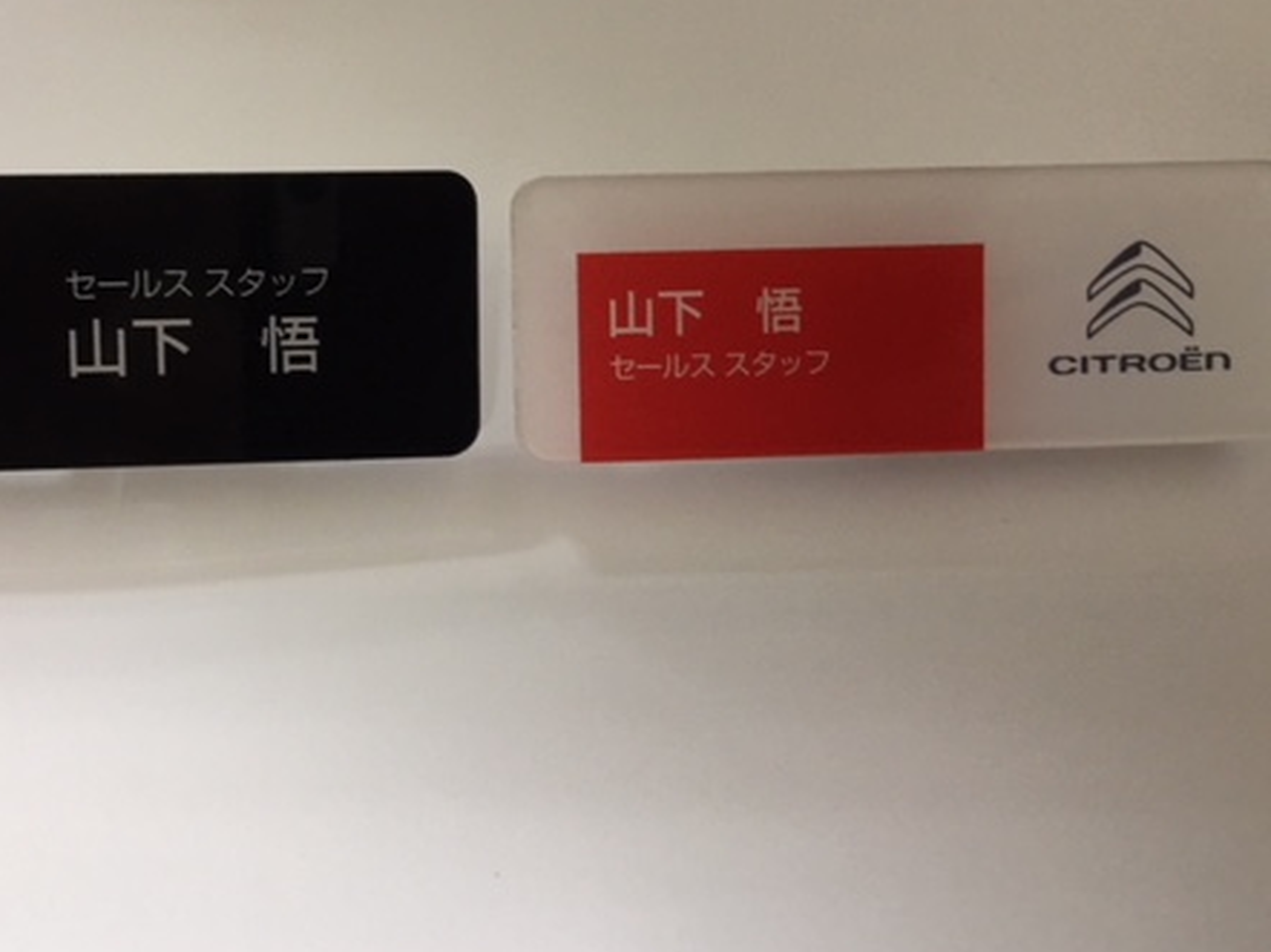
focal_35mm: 42
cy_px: 342
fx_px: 1541
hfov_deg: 44.5
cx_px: 489
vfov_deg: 34.1
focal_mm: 4.15
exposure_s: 1/15
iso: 40
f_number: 2.2
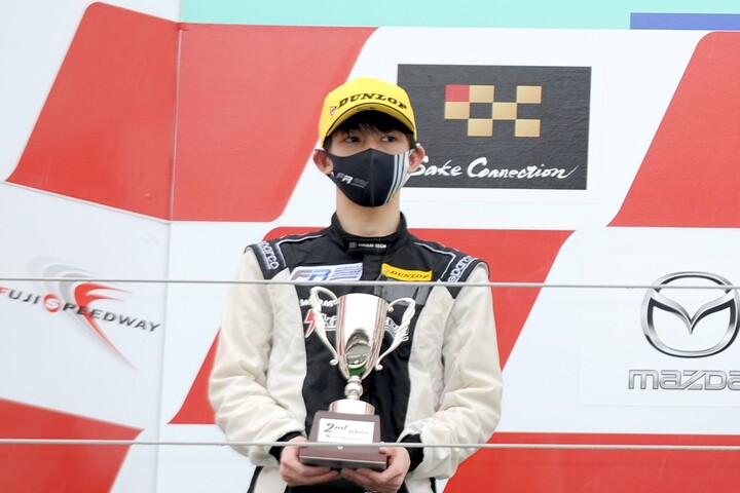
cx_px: 370
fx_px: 3494
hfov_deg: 12.1
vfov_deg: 8.1
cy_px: 246
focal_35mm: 170
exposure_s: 1/125
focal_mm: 170
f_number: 5.6
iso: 200
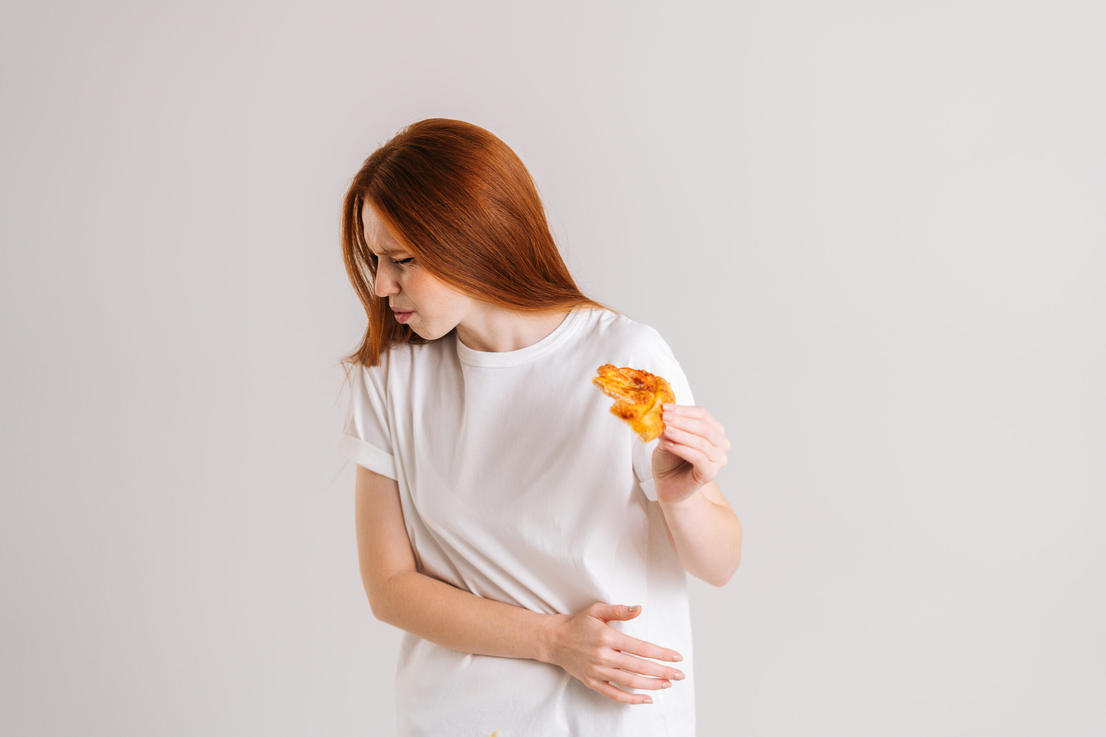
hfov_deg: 39.6
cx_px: 553
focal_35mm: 50
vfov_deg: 27.0
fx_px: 1536
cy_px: 368
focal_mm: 50
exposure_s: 1/200
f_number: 1.8
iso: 200
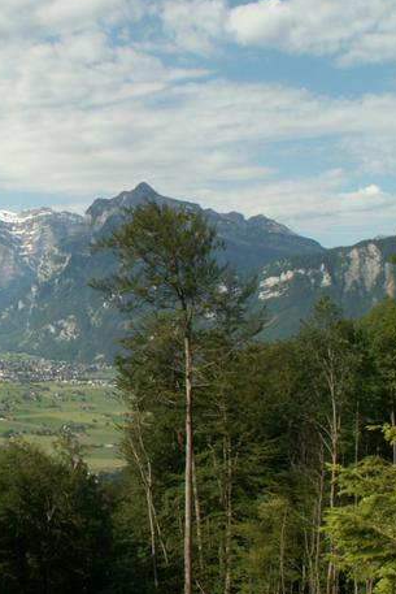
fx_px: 841
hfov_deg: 25.3
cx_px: 9
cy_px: 287
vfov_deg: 38.9
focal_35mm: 51
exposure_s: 1/200
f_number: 7.1
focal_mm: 5.86
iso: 50
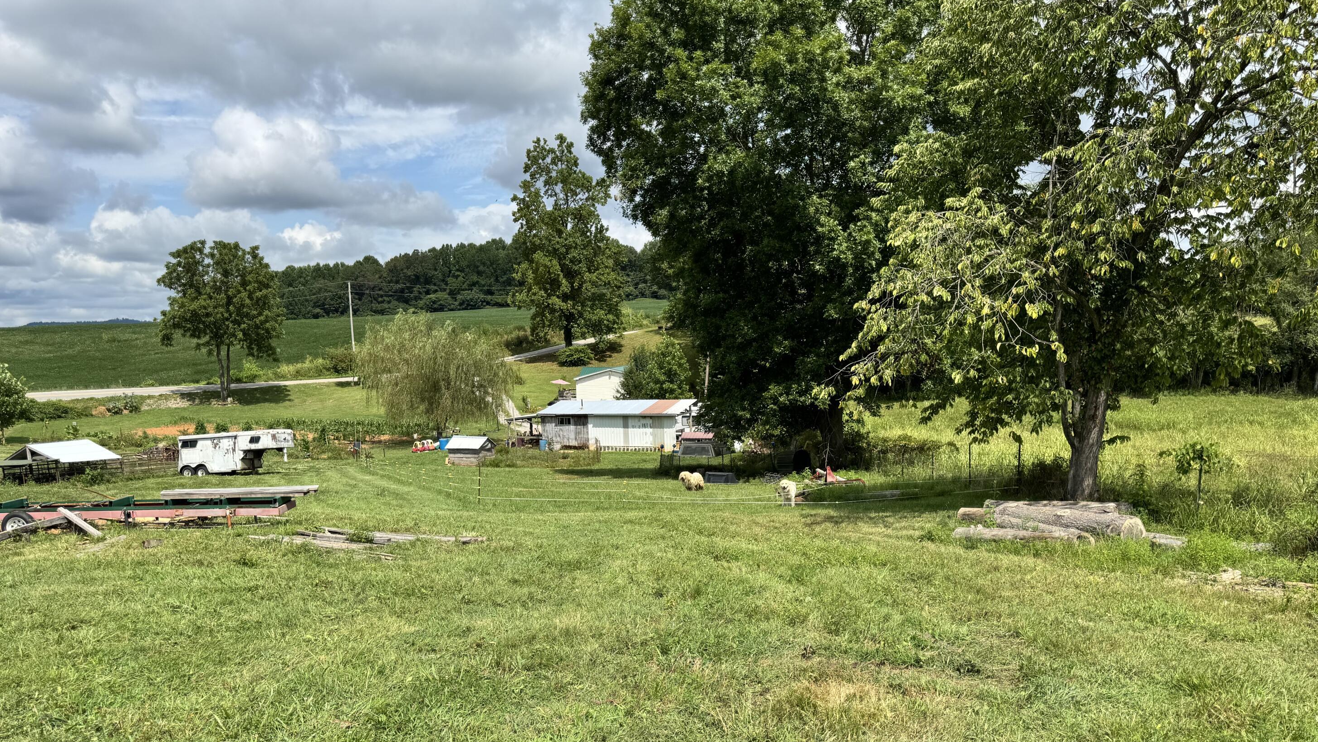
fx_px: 944
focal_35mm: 27
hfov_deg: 69.8
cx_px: 680
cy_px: 508
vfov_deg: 42.2
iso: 80
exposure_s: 1/4950
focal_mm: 6.76
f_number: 1.78
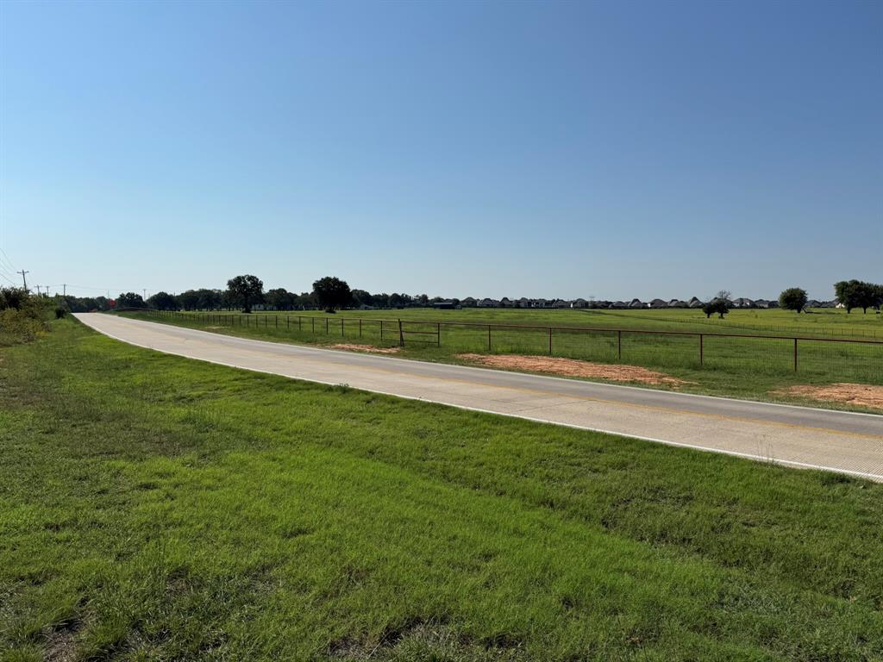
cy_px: 331
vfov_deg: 56.8
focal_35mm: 24
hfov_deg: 71.6
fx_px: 612
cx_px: 442
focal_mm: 6.76
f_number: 1.78
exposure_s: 1/10309
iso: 80
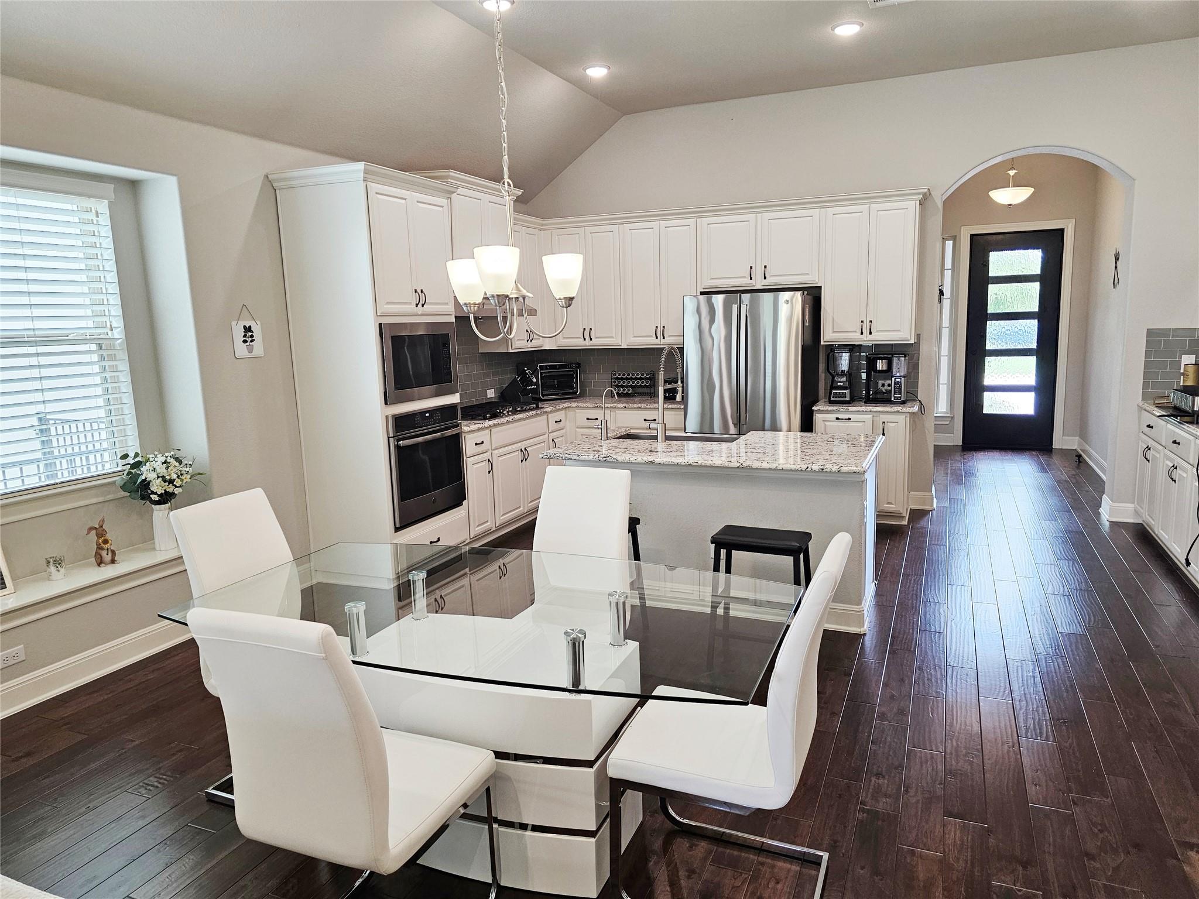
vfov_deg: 58.9
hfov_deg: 73.9
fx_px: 797
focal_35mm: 23
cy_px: 450
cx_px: 600
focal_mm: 6.3
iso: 200
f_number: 1.7
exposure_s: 1/120
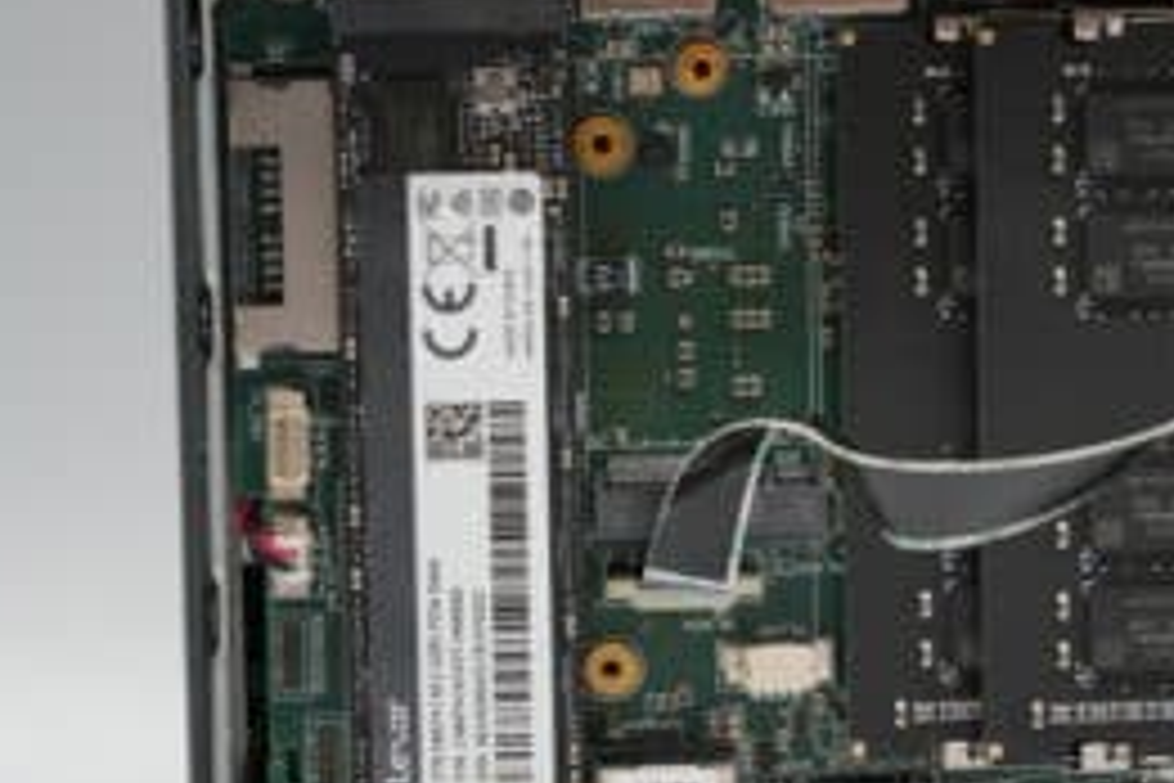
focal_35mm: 157
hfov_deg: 13.1
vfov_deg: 8.7
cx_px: 837
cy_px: 342
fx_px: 5120
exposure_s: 1/125
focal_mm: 105
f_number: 9
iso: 2000
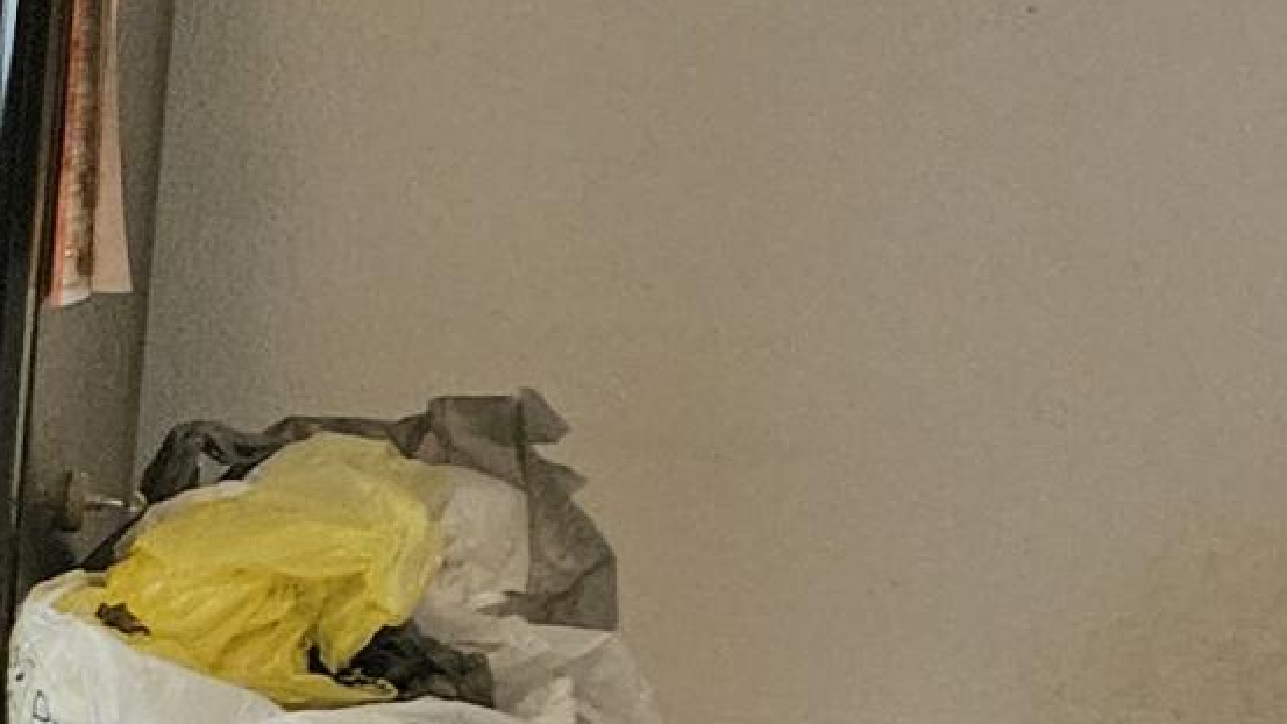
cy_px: 885
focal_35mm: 136
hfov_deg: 12.0
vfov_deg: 8.8
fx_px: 4641
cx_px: -1995
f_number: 1.8
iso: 640
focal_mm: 5.4
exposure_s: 1/60
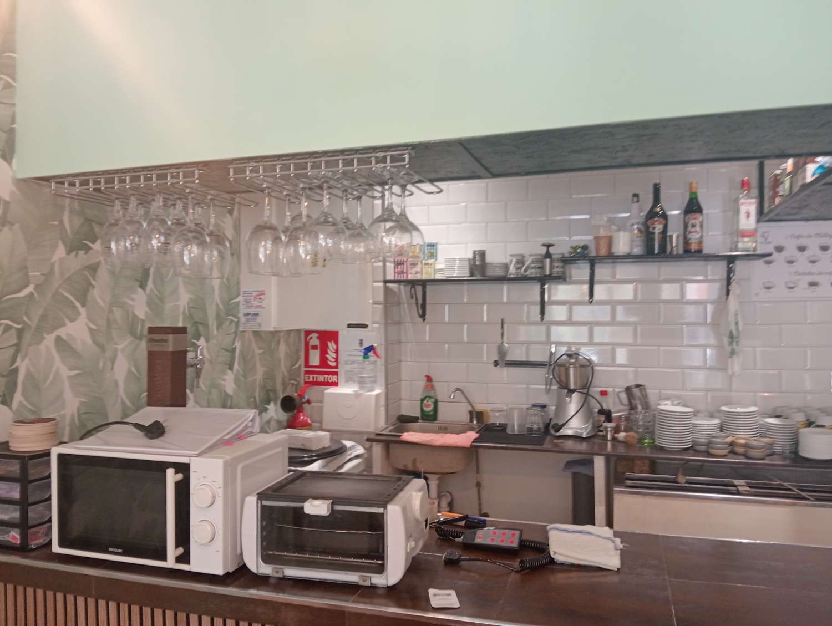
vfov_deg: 49.8
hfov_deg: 63.4
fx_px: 674
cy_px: 313
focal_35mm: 28
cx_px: 416
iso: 333
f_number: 1.8
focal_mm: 3.98
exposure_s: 1/33.3
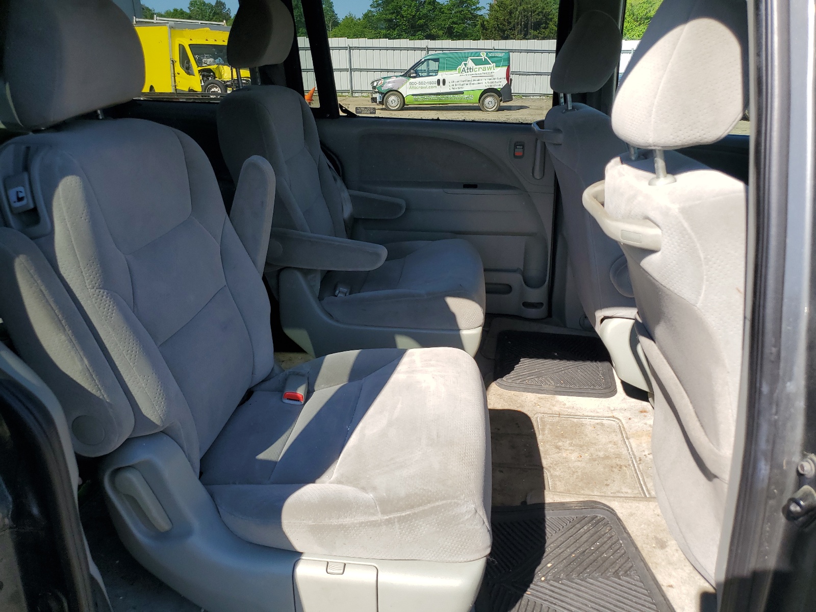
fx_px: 613
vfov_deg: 53.1
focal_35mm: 26
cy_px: 306
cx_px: 408
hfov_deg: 67.3
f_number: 1.5
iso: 50
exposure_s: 1/1429
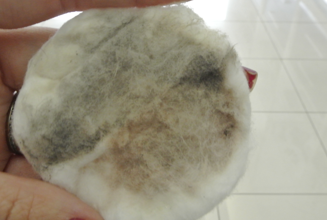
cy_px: 125
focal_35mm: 42
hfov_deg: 46.3
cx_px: 150
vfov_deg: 32.0
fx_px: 382
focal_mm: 13.6
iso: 1800
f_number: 16
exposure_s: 1/15
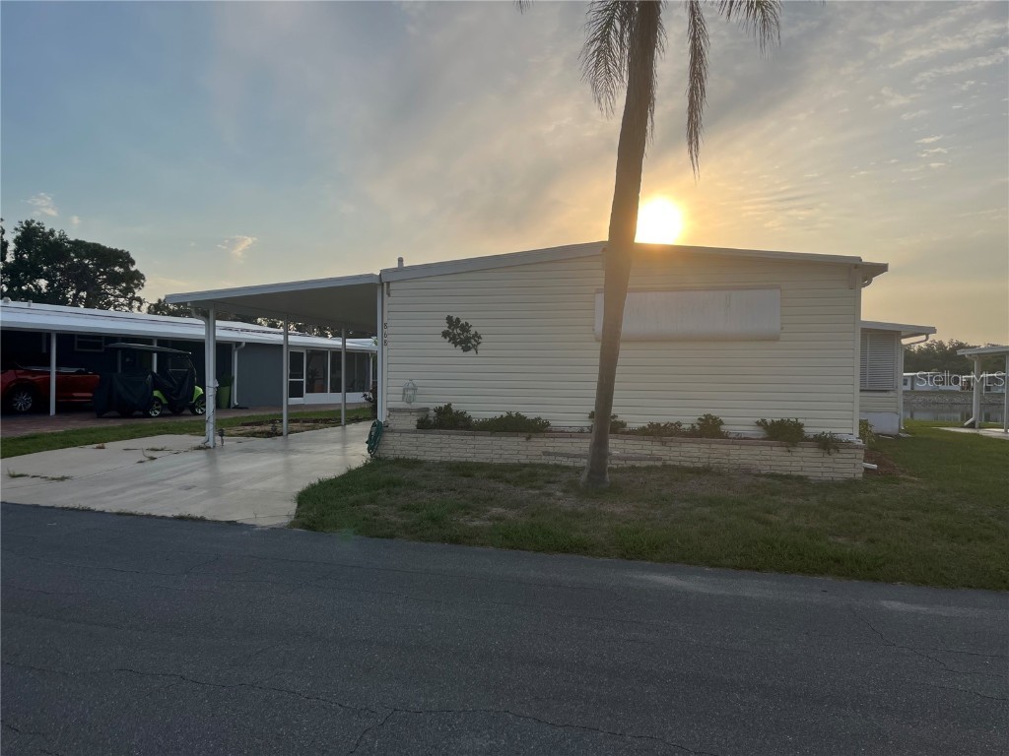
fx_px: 758
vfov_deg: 53.1
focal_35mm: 26
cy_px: 378
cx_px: 504
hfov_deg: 67.3
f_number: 1.6
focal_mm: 5.1
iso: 50
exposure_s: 1/4310
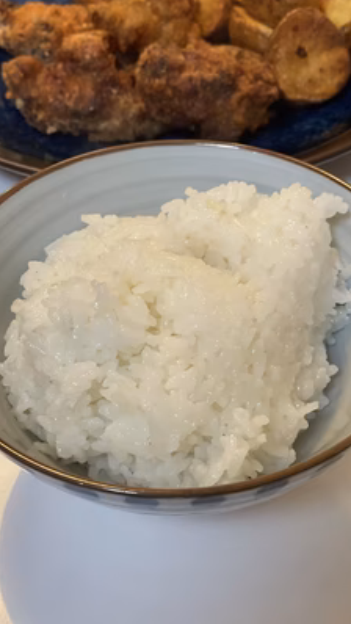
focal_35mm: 57
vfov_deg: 36.6
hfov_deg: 21.1
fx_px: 943
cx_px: 179
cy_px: 312
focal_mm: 6
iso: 160
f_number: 2
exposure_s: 1/100
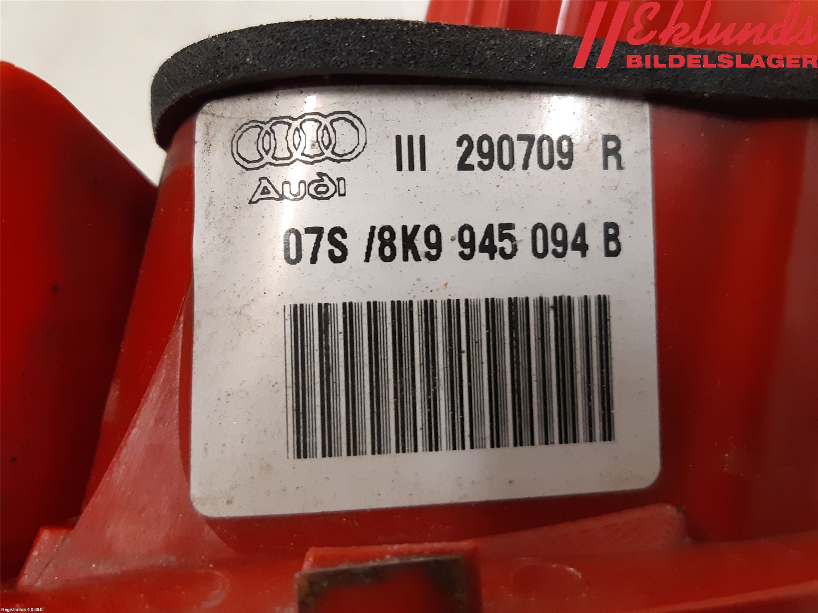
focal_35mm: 26
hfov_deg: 67.3
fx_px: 614
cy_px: 306
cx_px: 409
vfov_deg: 53.1
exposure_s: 1/50
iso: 320
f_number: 1.7
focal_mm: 3.93
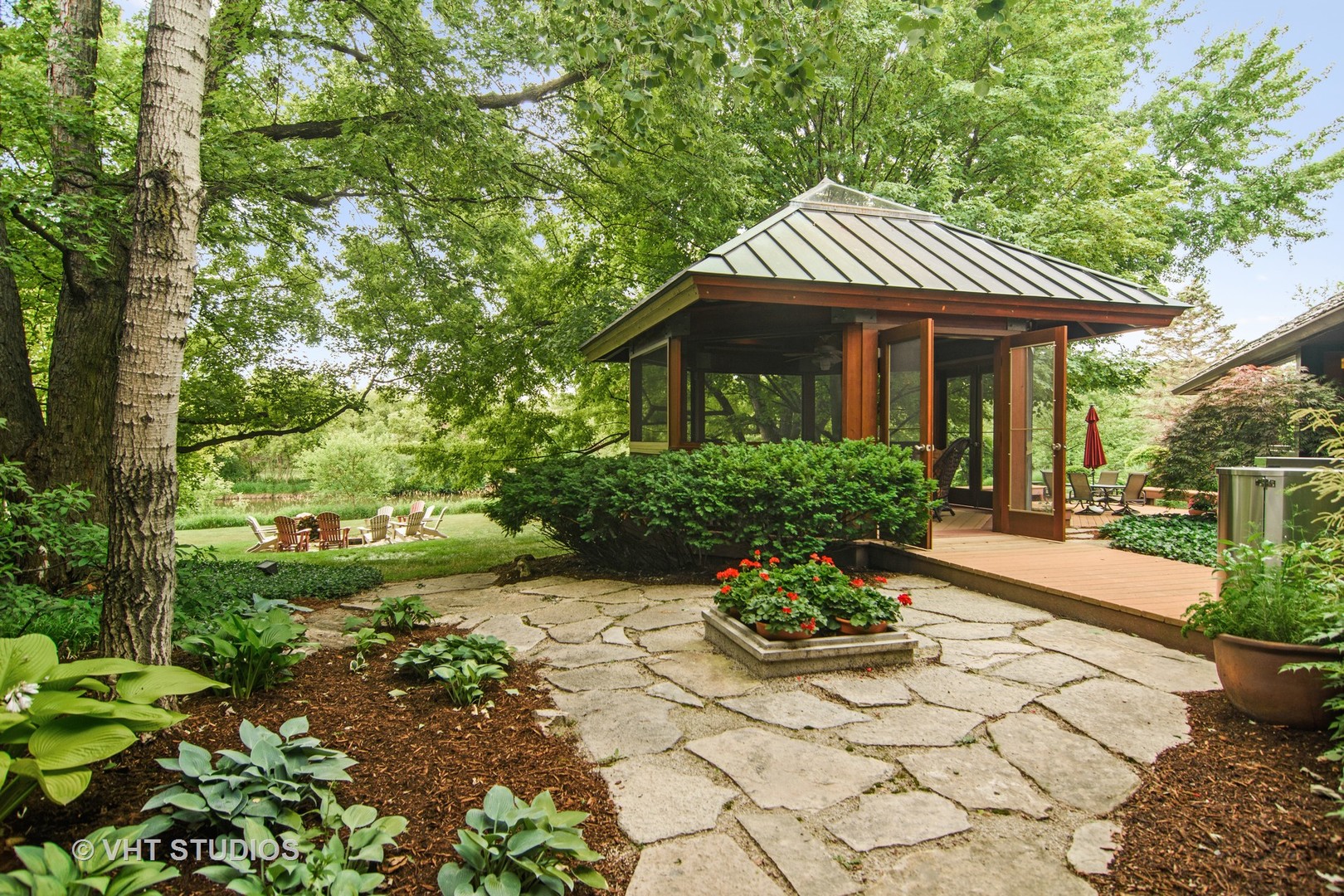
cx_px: 672
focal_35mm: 18
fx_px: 672
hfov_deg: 90.0
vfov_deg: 67.4
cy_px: 448
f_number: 8
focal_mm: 12
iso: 200
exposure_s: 1/60
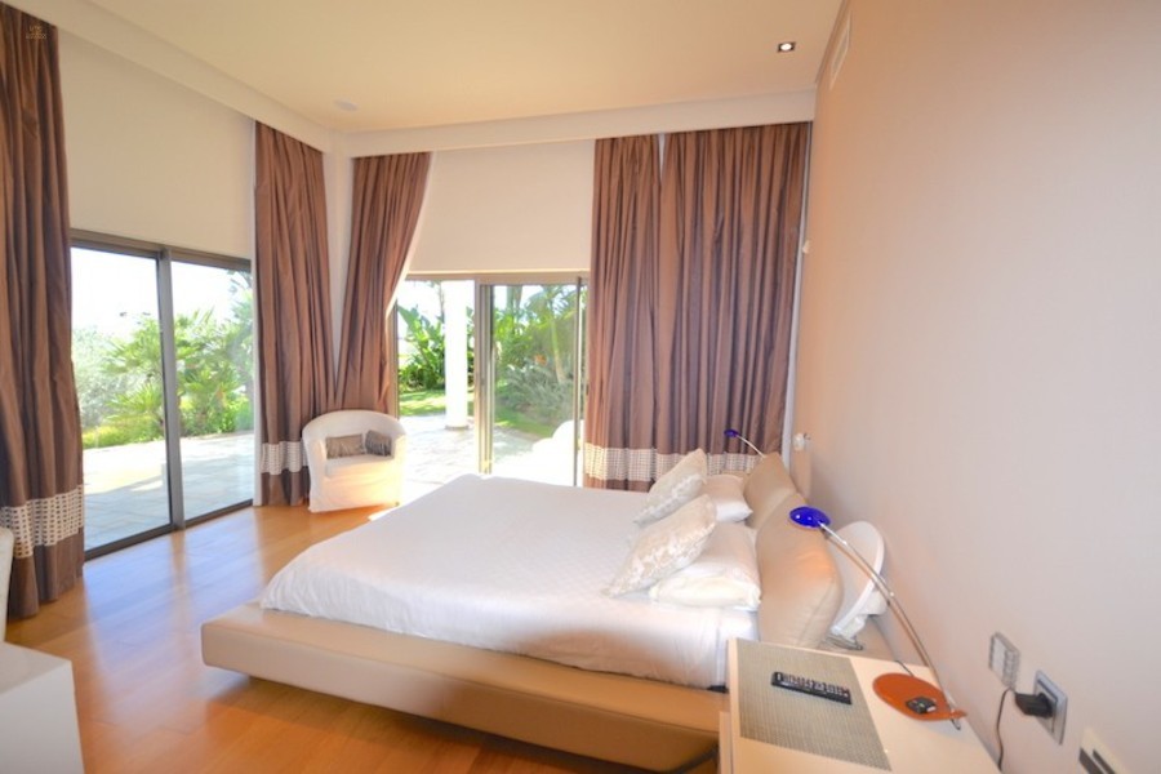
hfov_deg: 100.4
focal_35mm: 15
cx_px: 580
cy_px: 387
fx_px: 484
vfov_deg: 77.3
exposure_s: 1/125
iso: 140
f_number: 4
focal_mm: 10
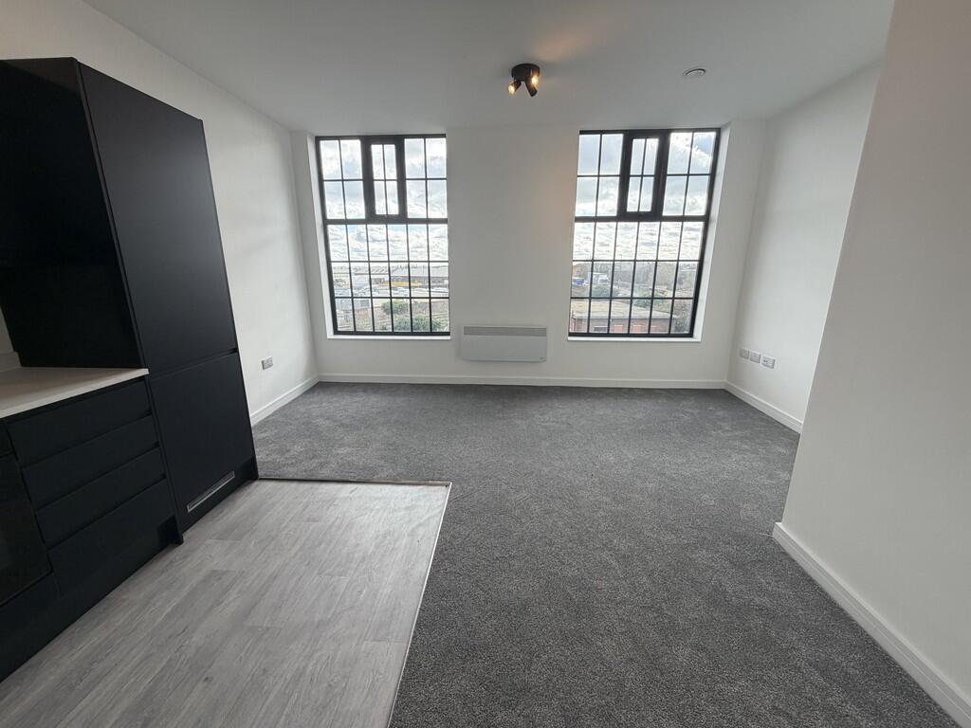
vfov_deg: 85.7
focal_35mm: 14
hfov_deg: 102.1
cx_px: 486
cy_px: 364
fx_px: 393
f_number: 2.2
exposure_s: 1/179
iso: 50
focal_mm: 2.22
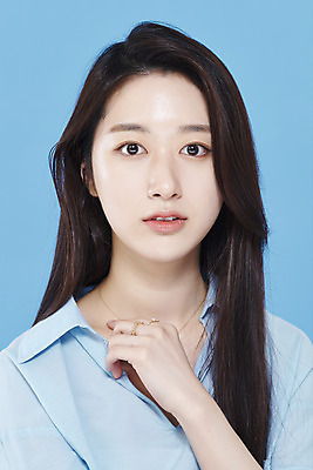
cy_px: 235
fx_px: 1368
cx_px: 156
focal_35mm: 105
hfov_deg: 13.1
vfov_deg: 19.4
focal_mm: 105
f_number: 11
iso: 64
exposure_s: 1/125
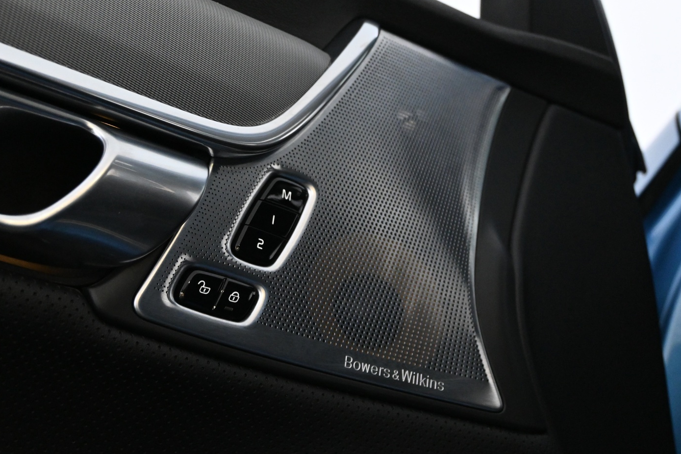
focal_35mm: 57
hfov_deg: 35.1
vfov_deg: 23.8
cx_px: 298
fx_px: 1076
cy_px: 231
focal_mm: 32.5
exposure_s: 1/50
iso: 4000
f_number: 5
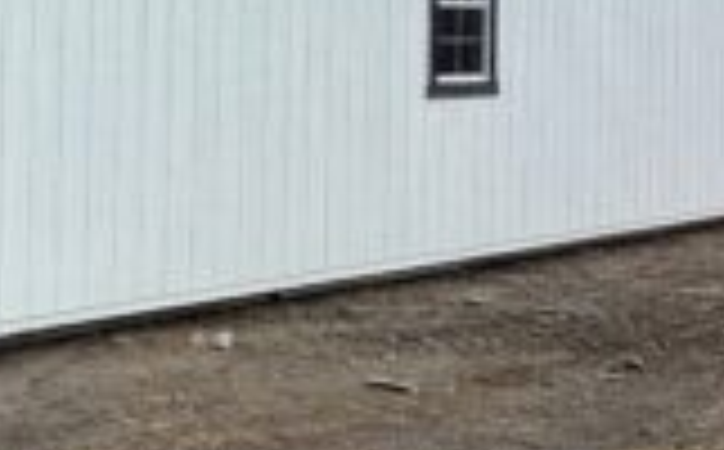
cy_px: -45
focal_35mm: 89
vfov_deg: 14.3
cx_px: -79
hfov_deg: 22.0
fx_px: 1753
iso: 25
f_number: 2.4
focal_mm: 3.3
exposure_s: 1/1335
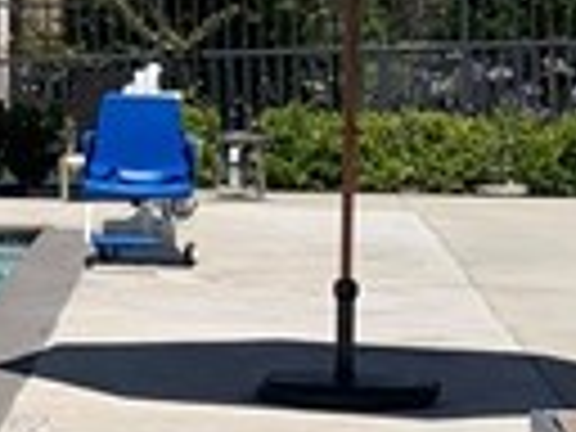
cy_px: -126
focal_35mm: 208
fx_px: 3461
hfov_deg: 9.1
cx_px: -486
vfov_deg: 7.1
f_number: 1.8
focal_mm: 4.25
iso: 25
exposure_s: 1/3788
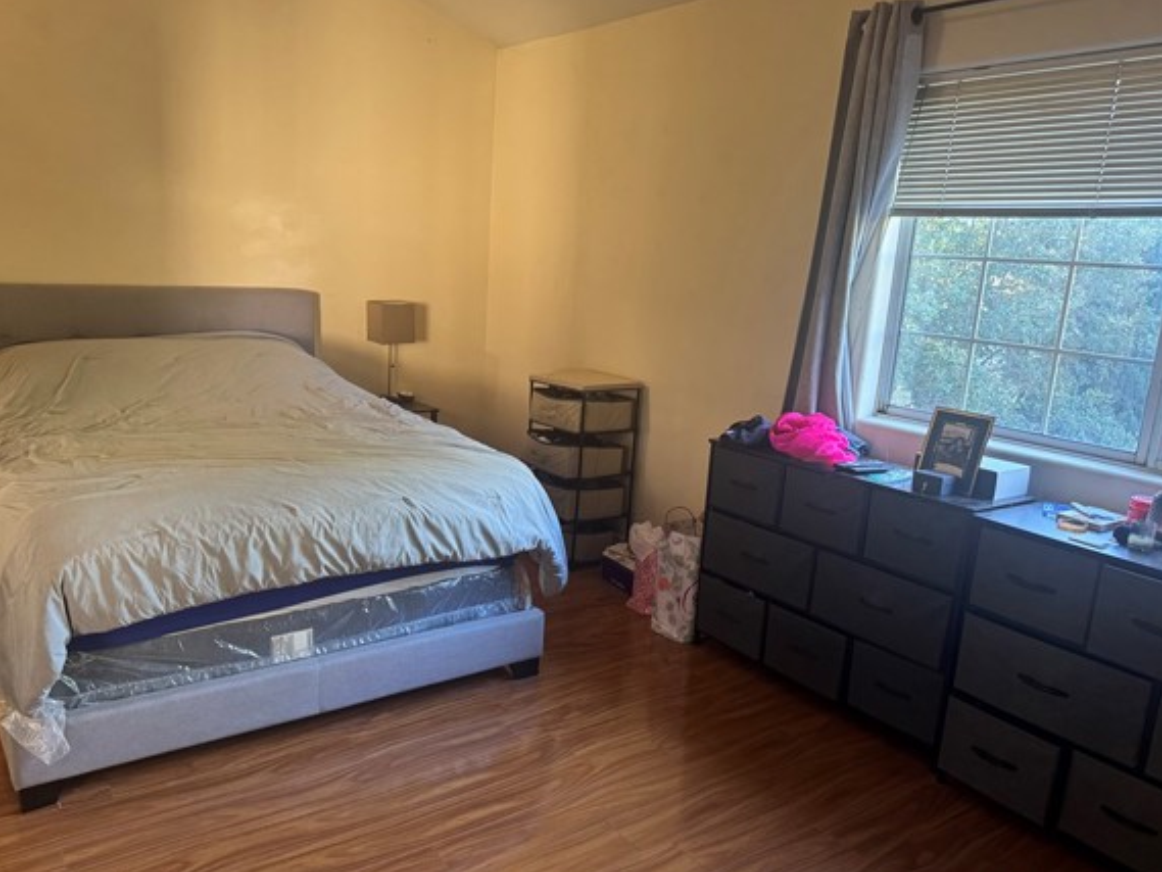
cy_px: 441
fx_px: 907
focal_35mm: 27
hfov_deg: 65.1
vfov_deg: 51.4
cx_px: 521
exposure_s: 1/60
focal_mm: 6.76
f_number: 1.78
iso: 400
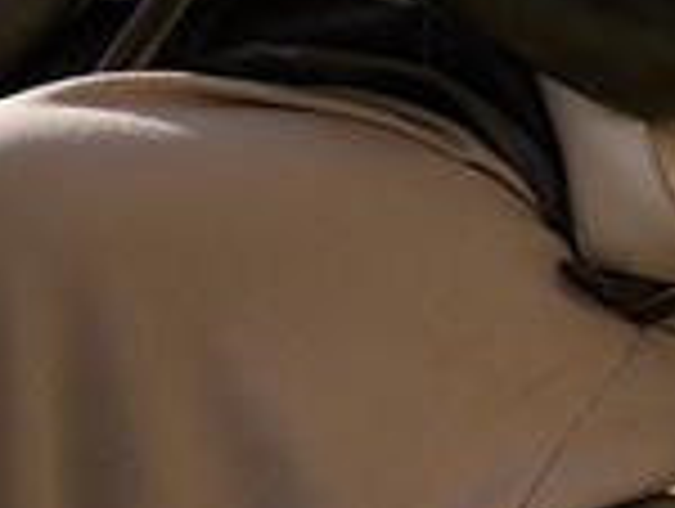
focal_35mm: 884
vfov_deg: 1.7
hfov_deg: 2.2
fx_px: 17265
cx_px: 1431
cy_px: 166
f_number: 1.8
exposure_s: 1/10000
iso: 400
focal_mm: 135
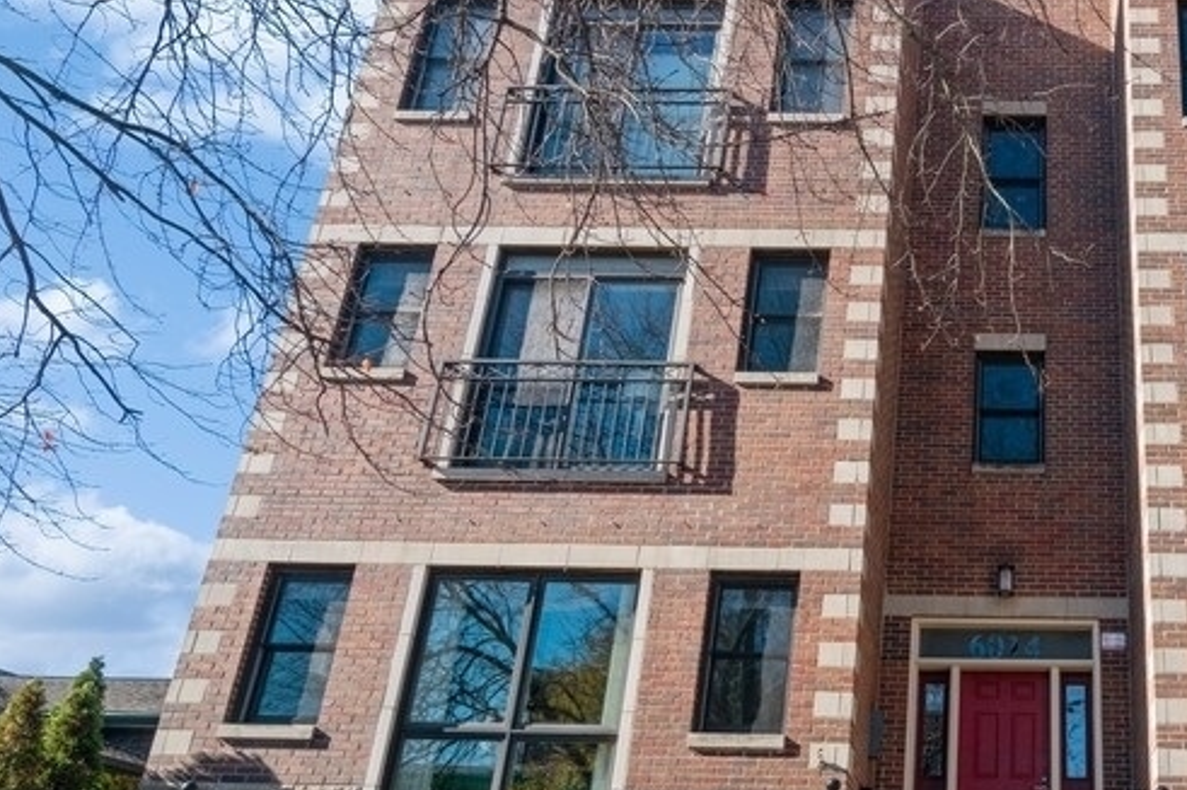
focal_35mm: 33
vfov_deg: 39.7
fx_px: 1088
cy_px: 498
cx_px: 1006
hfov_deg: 52.2
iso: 200
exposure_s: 1/160
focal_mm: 12
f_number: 8
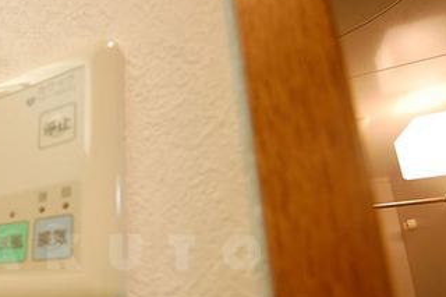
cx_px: 52
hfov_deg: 62.9
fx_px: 297
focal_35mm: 24
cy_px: 254
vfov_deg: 48.8
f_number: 4.5
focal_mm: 8
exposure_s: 1/80
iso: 800
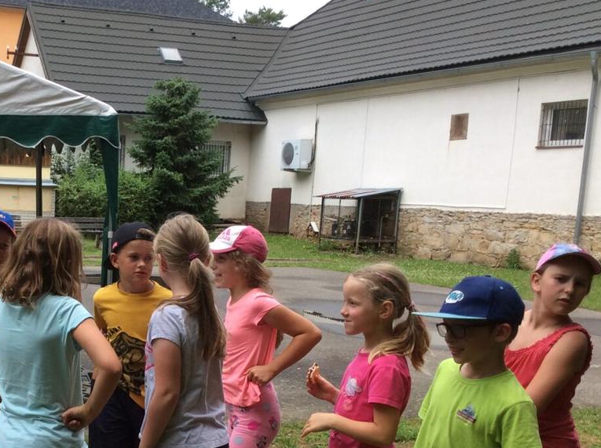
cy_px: 356
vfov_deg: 25.6
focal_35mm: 56
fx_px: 971
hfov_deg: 33.2
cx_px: 104
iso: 32
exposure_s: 1/578
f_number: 2.4
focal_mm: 3.3
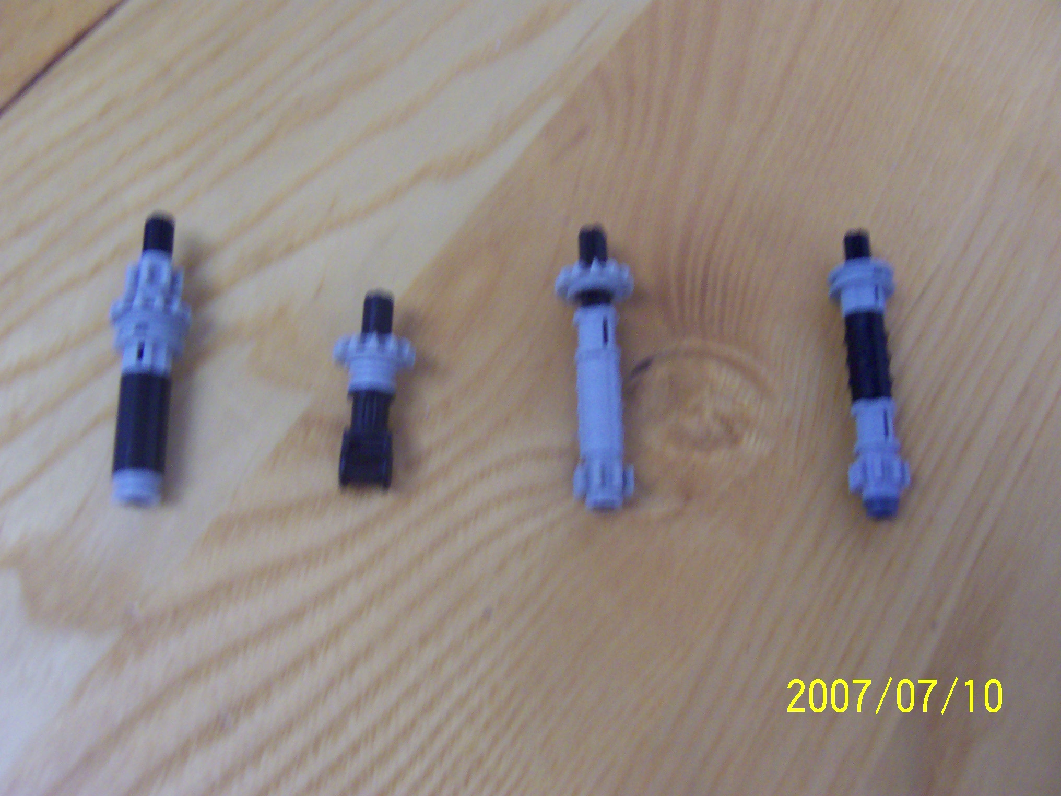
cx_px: 530
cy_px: 398
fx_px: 1103
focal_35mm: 36
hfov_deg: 51.4
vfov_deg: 39.7
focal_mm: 5.6
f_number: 2.8
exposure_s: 1/15
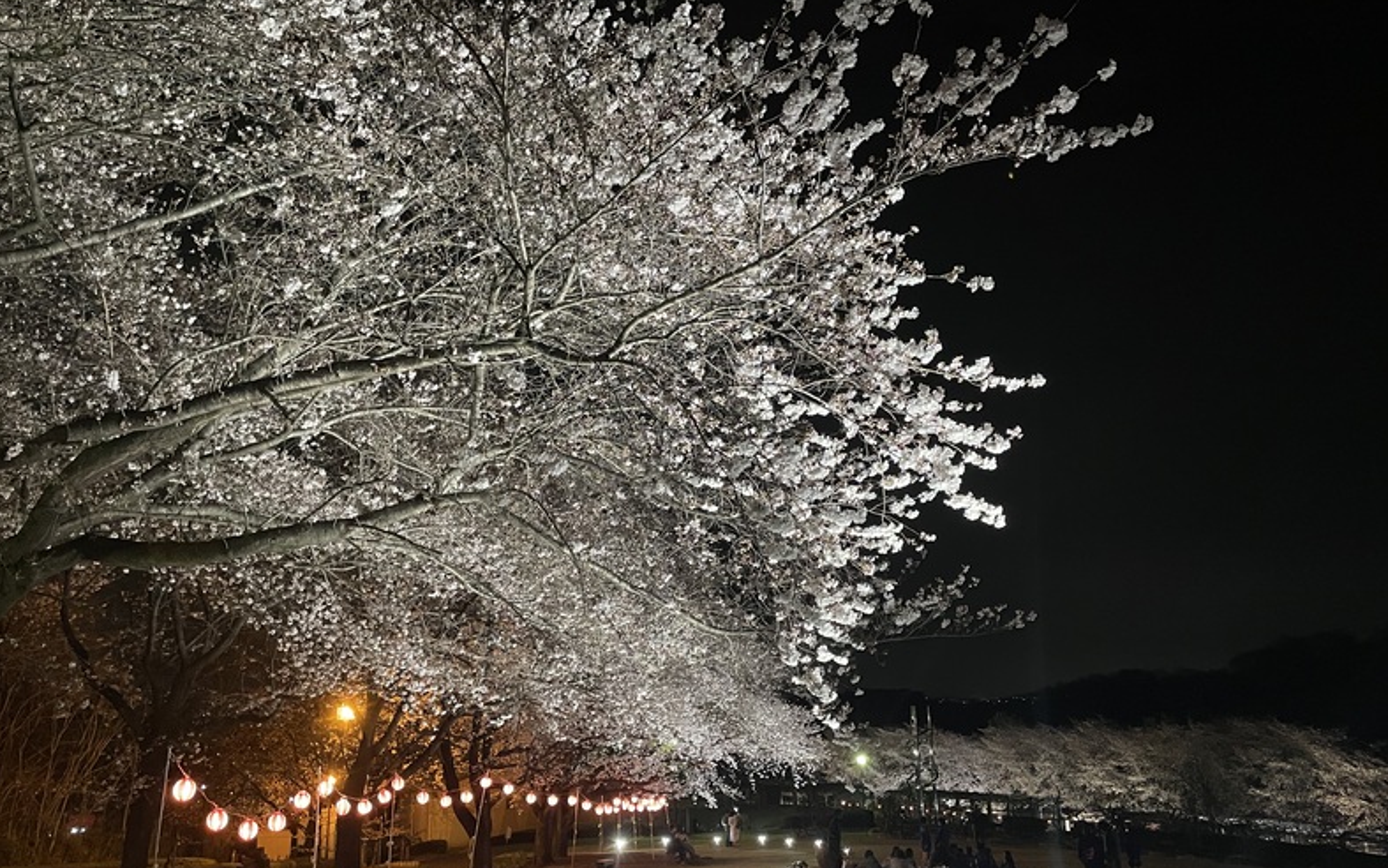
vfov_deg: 44.5
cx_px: 684
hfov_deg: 66.5
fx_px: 1059
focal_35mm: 28
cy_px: 450
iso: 500
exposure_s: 1/25
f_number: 1.6
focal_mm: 4.2
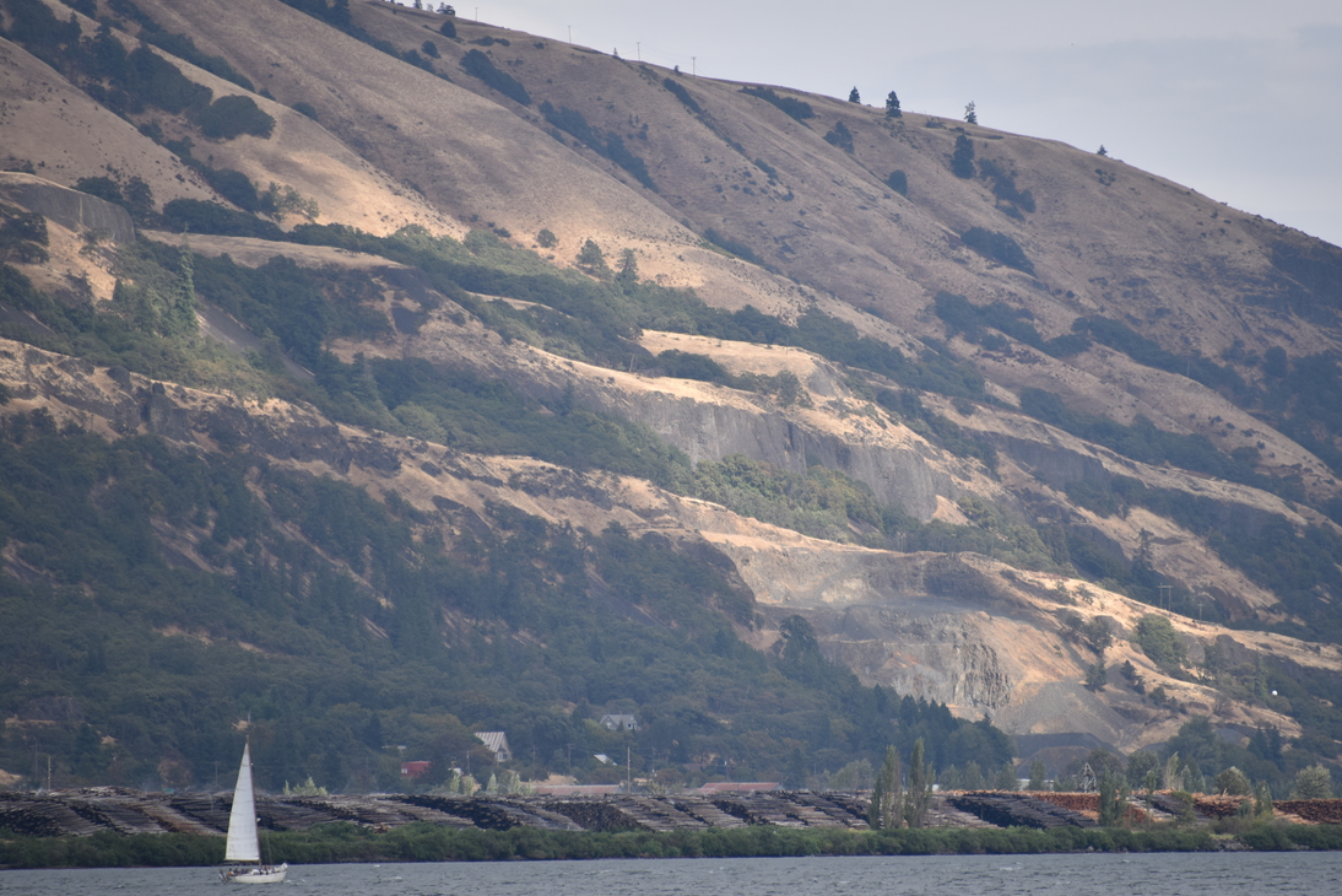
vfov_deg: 3.9
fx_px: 13087
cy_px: 458
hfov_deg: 5.9
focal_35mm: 351
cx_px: 745
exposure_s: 1/640
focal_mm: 300
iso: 160
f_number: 5.6
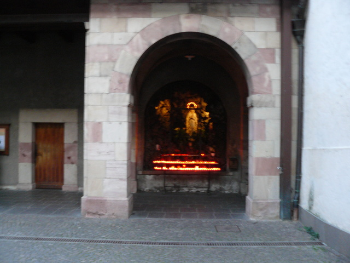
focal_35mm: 36
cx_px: 175
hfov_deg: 51.4
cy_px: 132
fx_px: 364
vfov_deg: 39.7
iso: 200
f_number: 2.8
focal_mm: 6
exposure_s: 1/5
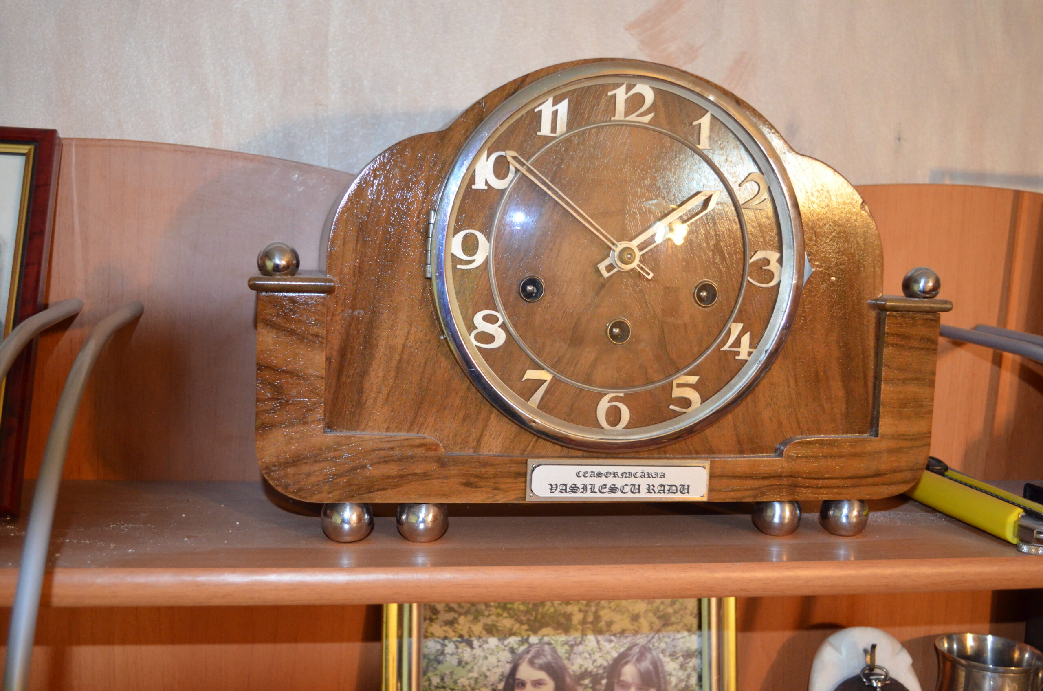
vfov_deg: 34.1
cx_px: 522
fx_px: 1128
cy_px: 346
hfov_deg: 49.6
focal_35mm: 39
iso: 2200
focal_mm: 26
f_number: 4.2
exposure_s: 1/60
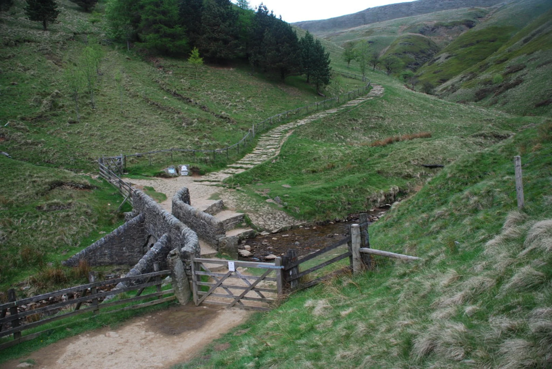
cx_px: 276
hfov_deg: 61.9
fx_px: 460
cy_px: 184
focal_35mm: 30
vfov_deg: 43.7
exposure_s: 1/60
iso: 200
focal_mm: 20
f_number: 3.8
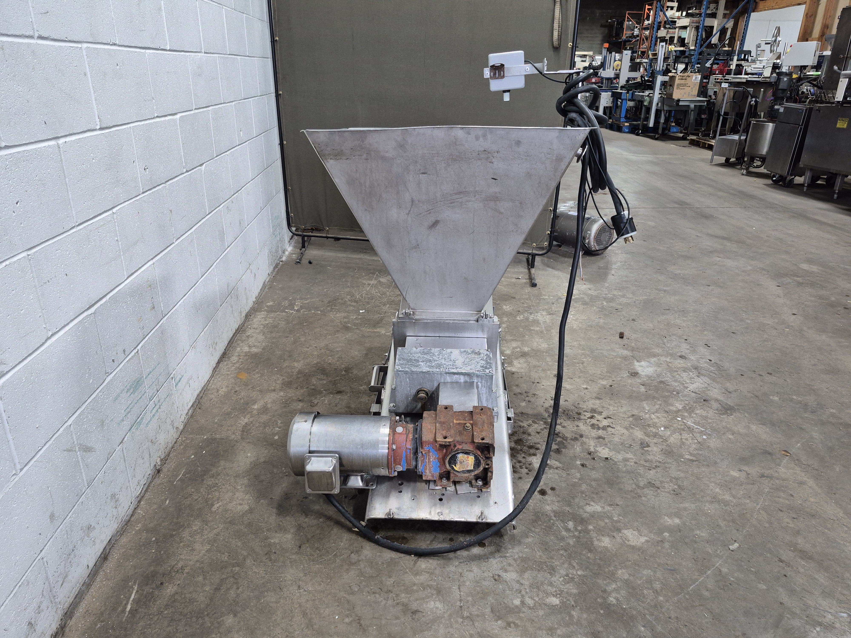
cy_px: 319
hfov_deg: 73.9
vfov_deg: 58.9
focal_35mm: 23
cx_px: 426
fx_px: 565
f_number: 1.8
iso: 400
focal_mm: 5.4
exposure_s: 1/120
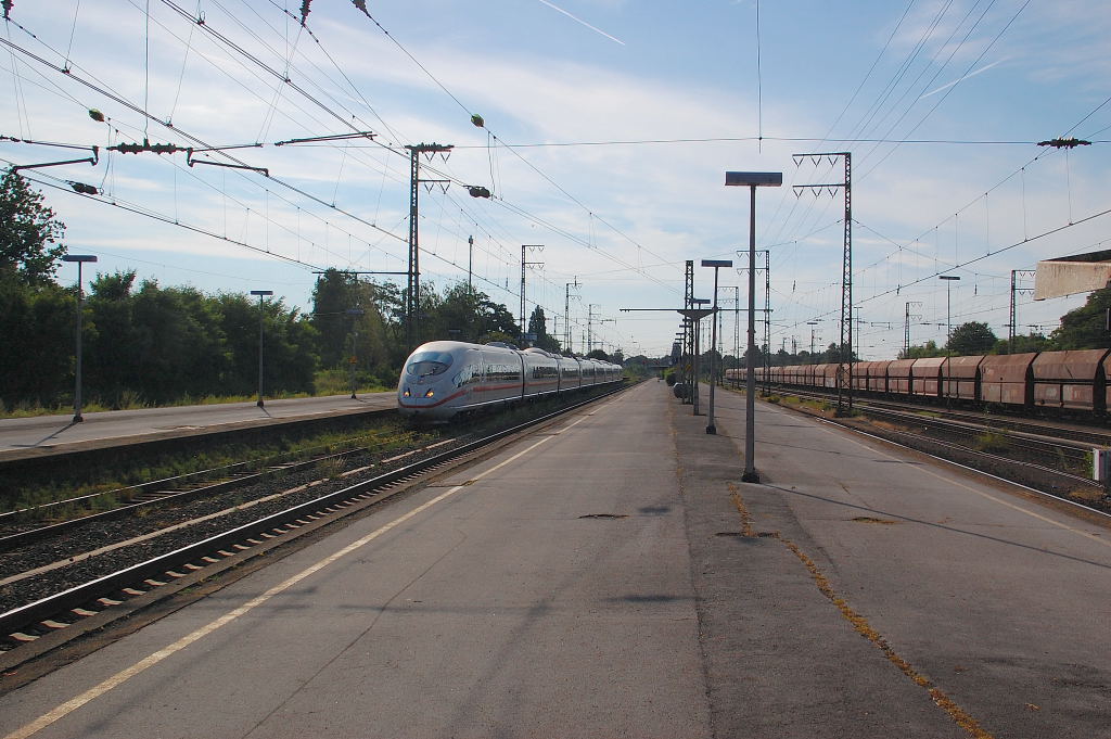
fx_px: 1156
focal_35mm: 38
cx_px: 556
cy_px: 370
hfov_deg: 51.3
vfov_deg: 35.4
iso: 400
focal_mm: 25
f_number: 8
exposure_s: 1/2000
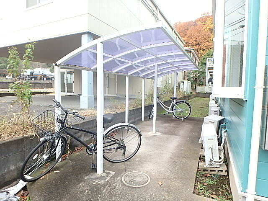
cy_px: 100
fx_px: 163
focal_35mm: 21
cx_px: 134
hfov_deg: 79.0
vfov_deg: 63.4
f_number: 3.5
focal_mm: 3.7
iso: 200
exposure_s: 1/40
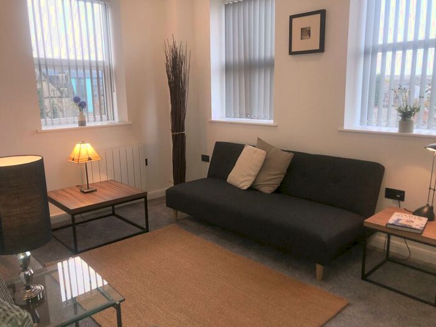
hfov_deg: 63.4
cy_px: 164
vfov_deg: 49.7
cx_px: 218
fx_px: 353
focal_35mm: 28
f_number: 1.8
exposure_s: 1/113
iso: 20
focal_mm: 3.99
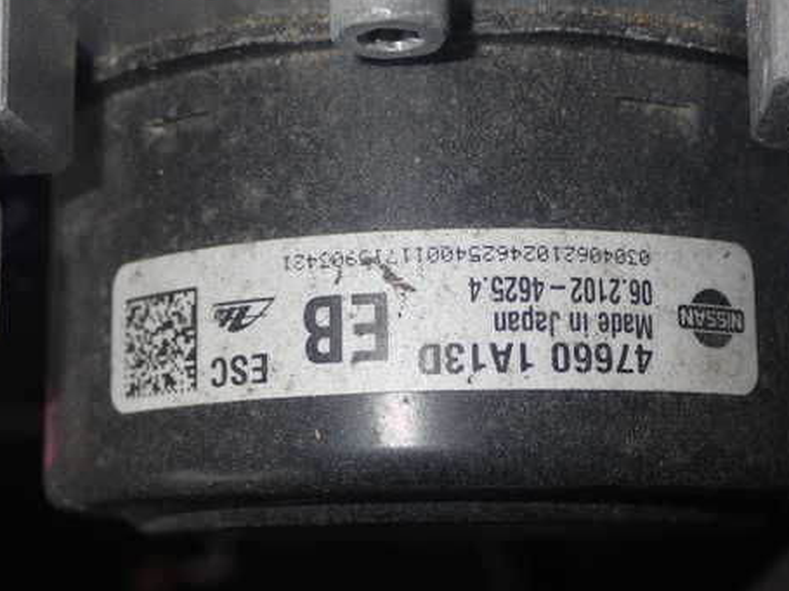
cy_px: 348
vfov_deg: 22.2
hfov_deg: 29.3
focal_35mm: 66
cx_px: 475
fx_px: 1504
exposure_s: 1/50
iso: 200
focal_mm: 9.01
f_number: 9
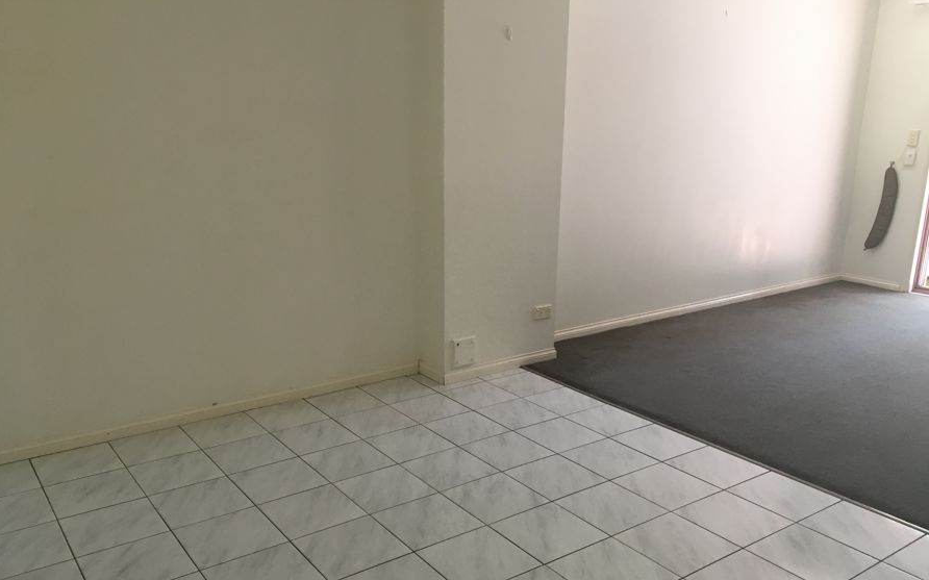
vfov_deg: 40.4
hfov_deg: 61.2
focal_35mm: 31
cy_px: 348
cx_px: 464
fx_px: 785
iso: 50
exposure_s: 1/33
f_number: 2.2
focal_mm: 4.15
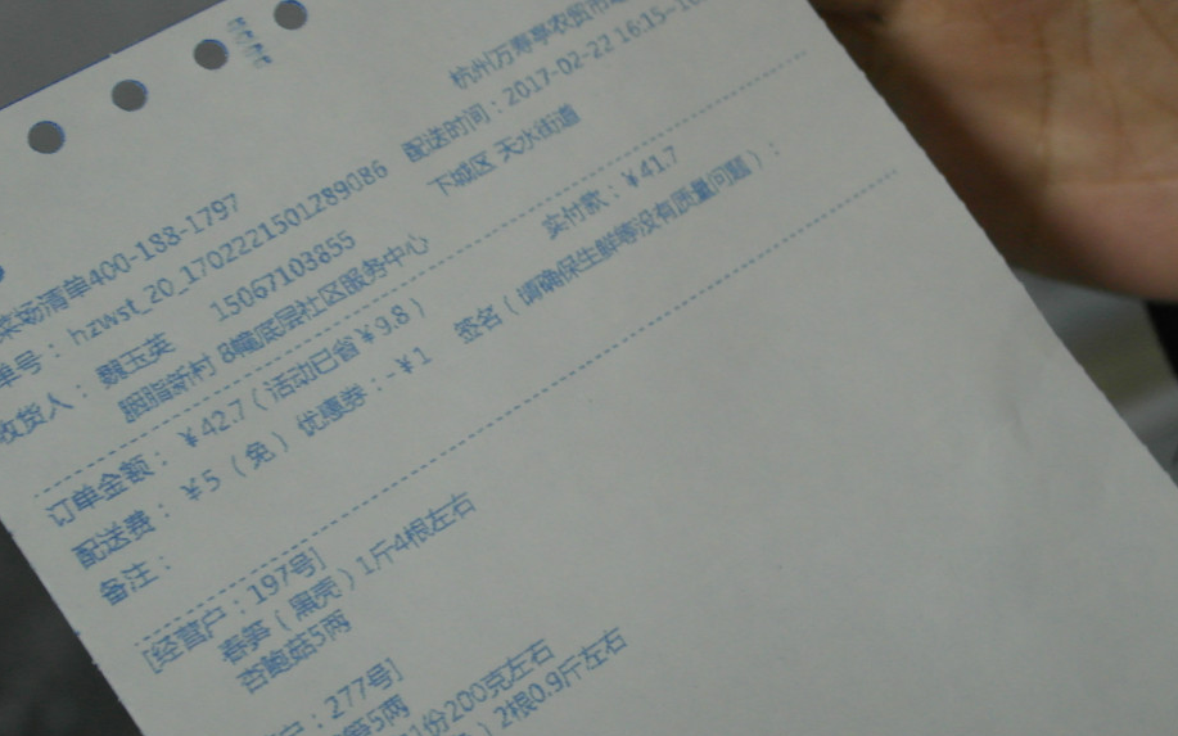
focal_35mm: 64
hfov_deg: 31.9
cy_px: 417
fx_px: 2055
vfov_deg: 20.3
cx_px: 687
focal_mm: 24
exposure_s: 1/20
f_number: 3.5
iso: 800
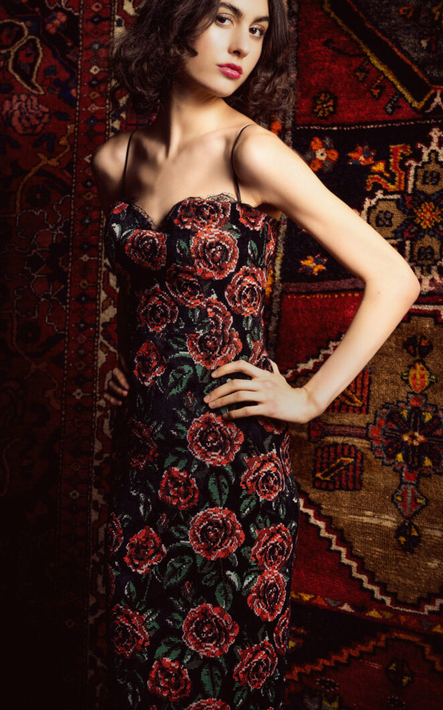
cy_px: 312
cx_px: 182
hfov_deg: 14.8
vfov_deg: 23.5
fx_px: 1700
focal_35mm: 88
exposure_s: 1/125
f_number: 6.3
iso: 200
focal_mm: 76
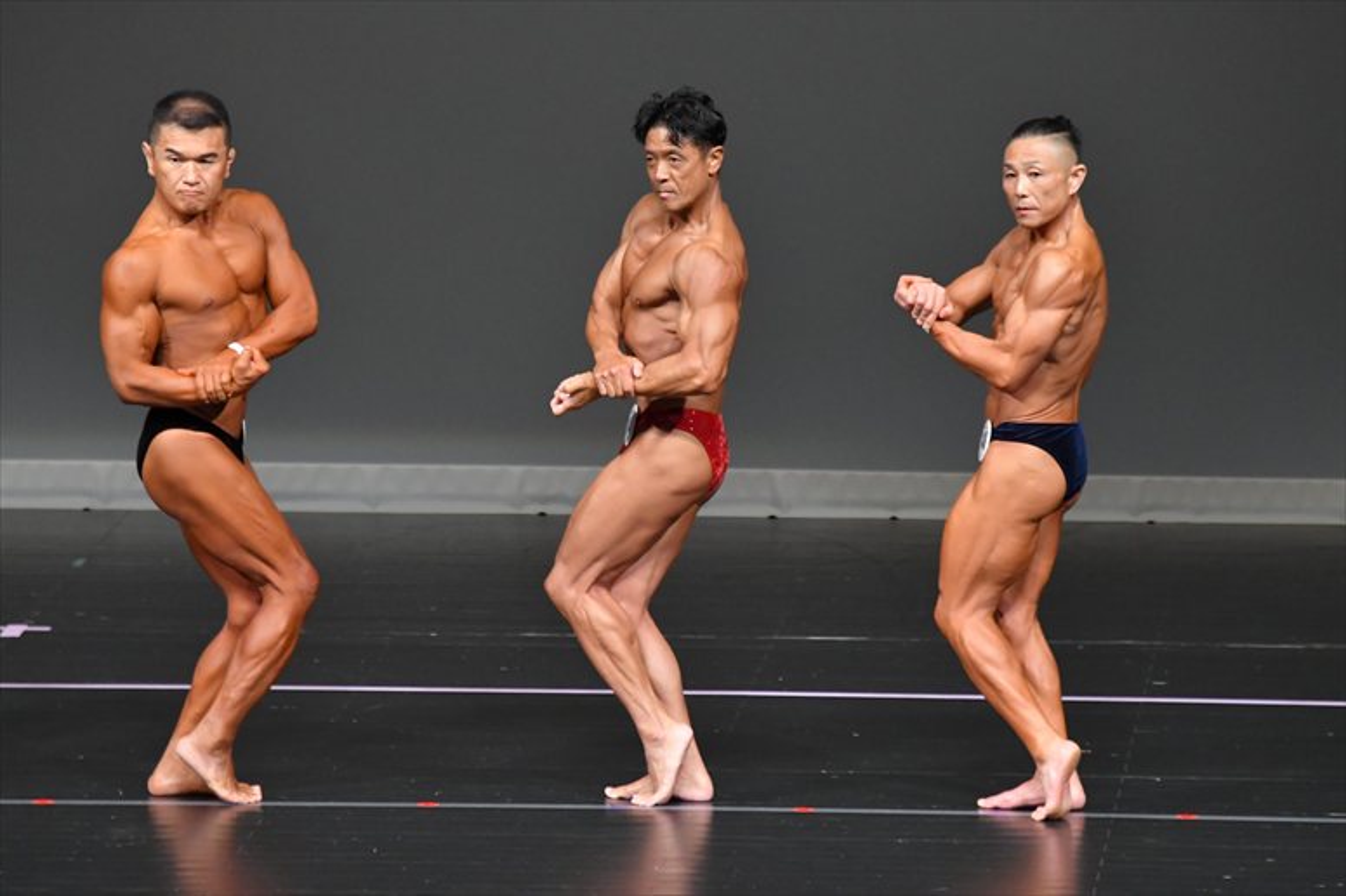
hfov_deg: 6.0
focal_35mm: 345
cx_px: 673
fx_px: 12893
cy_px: 448
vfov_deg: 4.0
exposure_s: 1/400
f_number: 5.6
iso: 4000
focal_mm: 230
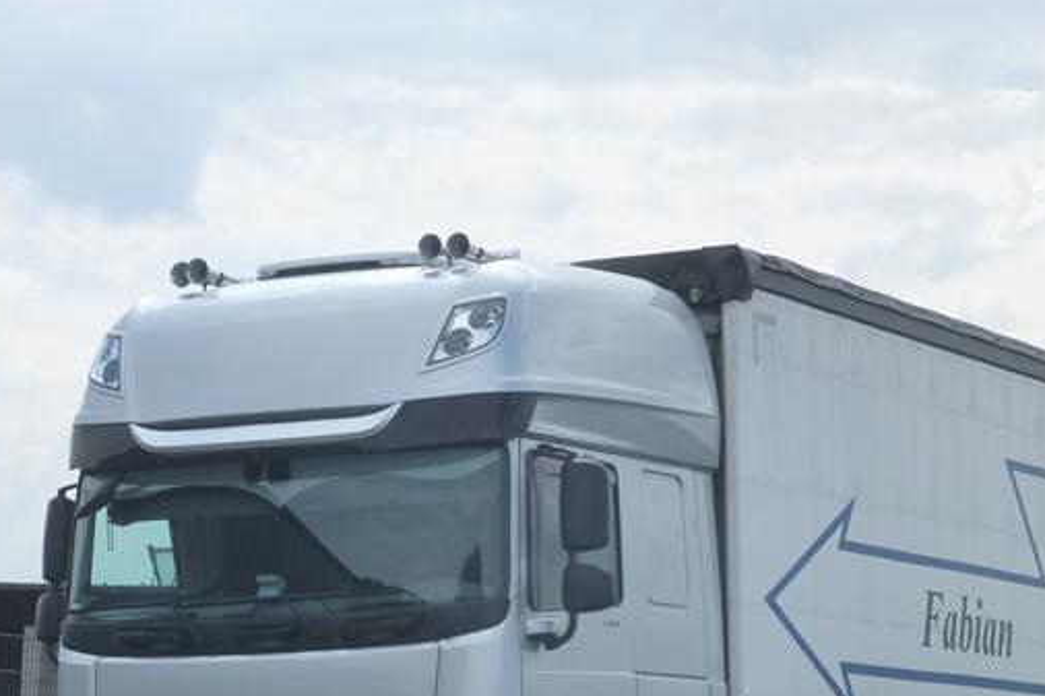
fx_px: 3772
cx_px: 537
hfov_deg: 15.8
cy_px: 611
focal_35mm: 130
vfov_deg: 10.5
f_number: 5.1
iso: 160
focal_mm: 14.2
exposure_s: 1/640
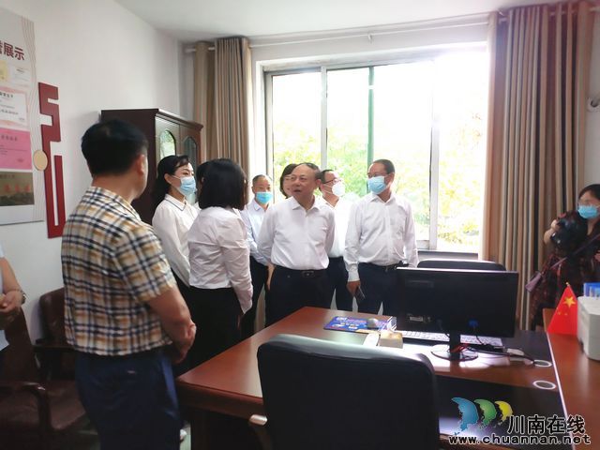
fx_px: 555
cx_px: 300
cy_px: 225
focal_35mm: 32
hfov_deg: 56.8
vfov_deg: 44.2
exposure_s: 1/33
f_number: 2
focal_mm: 4.5
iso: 182
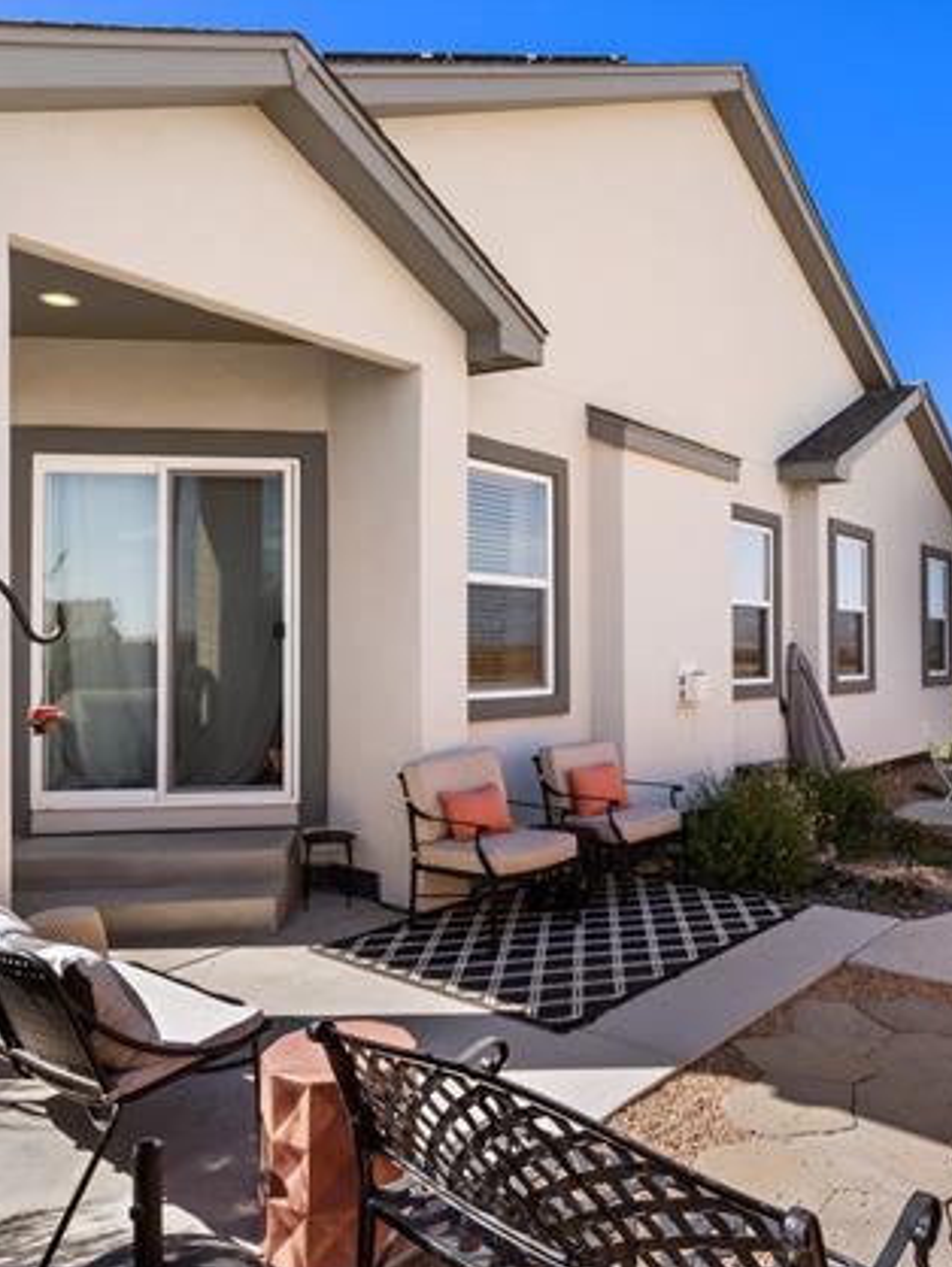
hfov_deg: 54.5
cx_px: 579
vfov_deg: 69.4
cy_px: 637
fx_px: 916
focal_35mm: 25
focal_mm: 17
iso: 100
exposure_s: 1/40
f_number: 11
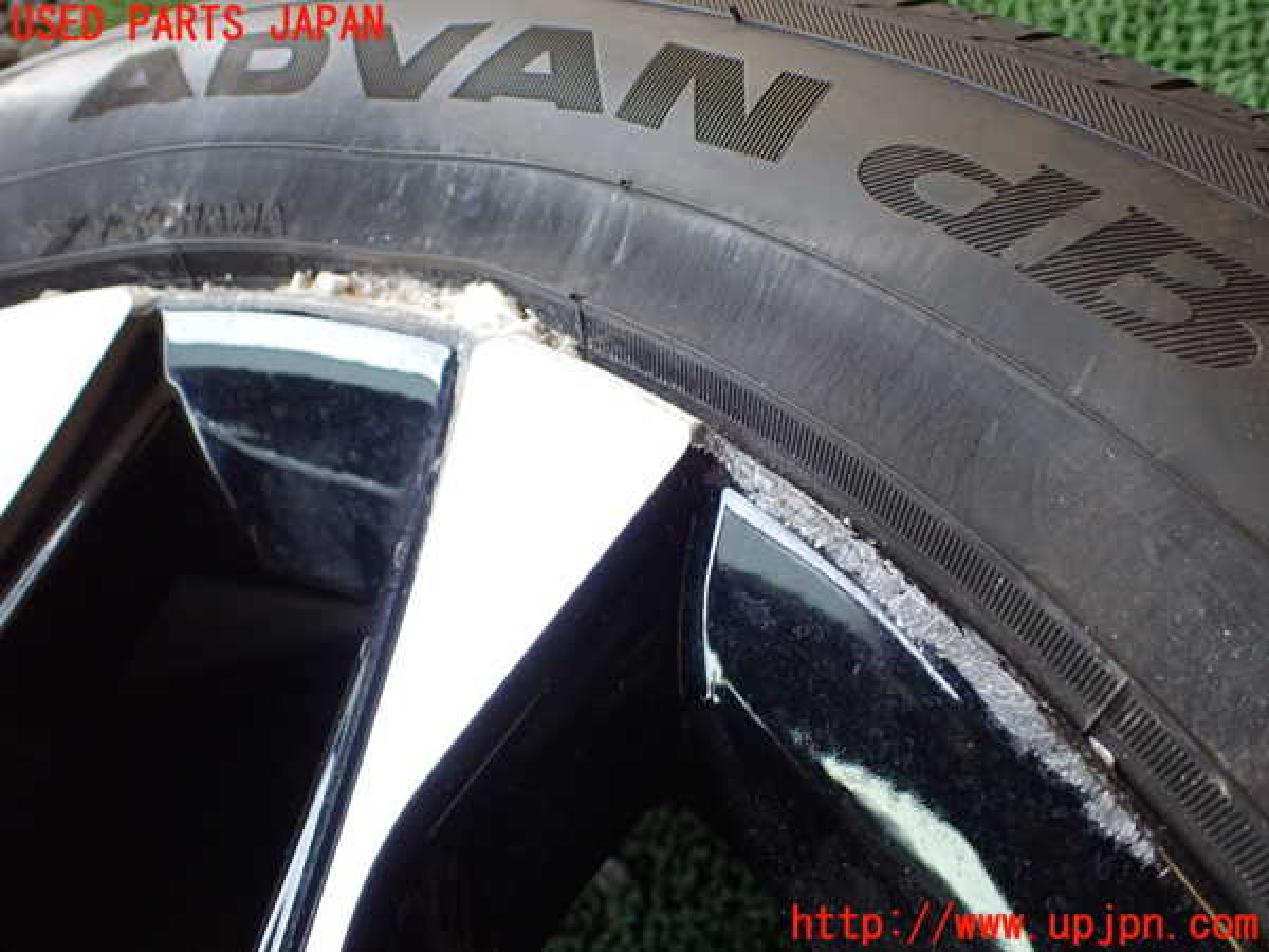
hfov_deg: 60.0
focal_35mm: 30
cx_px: 634
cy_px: 476
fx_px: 1100
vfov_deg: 46.8
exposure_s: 1/125
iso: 320
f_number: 2.3
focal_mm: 5.4
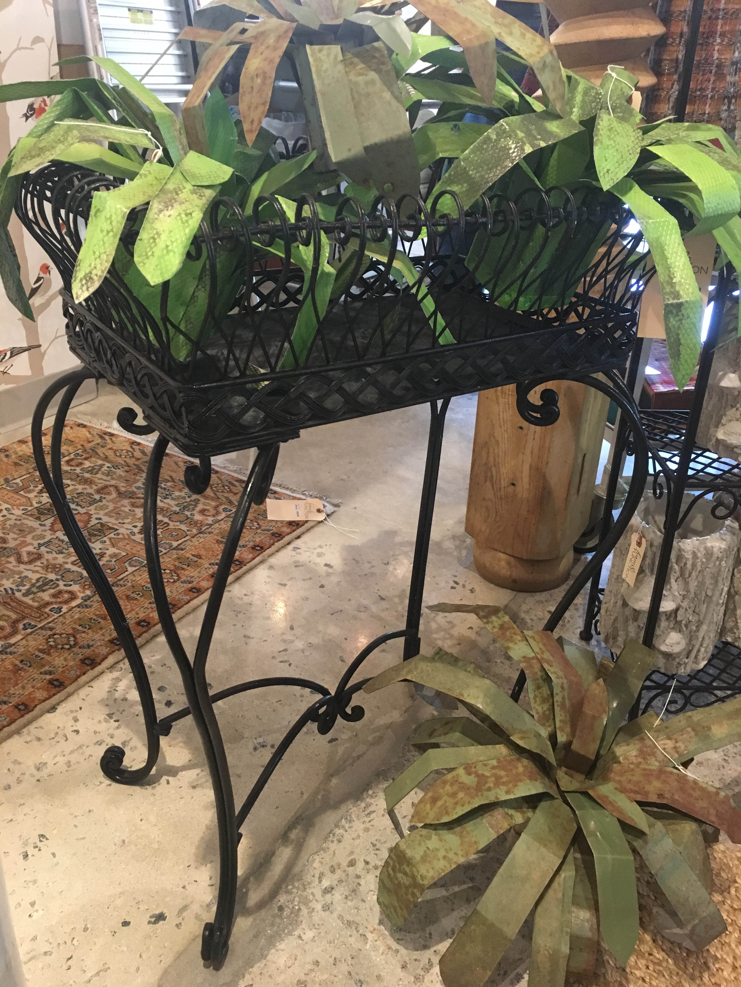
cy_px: 494
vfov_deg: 61.7
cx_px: 370
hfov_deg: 48.2
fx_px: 828
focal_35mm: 29
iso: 200
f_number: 2.2
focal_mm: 4.15
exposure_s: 1/20
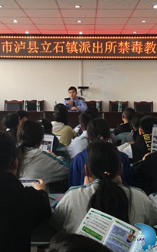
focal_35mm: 47
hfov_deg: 27.4
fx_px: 322
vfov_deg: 42.7
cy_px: 132
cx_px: 82
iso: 64
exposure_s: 1/33
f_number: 2.2
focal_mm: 4.15
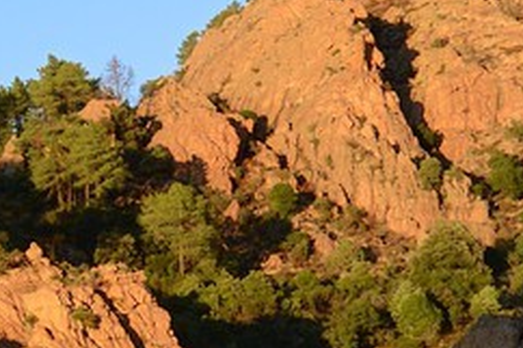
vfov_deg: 5.0
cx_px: -1122
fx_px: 3847
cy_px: 862
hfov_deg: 6.9
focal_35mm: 265
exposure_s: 1/160
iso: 400
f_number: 8
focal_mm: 40
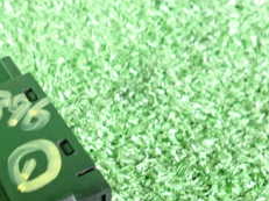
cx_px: 13
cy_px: 177
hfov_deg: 28.4
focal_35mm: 65
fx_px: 505
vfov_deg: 22.1
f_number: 2
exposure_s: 1/30
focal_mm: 4.5
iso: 400
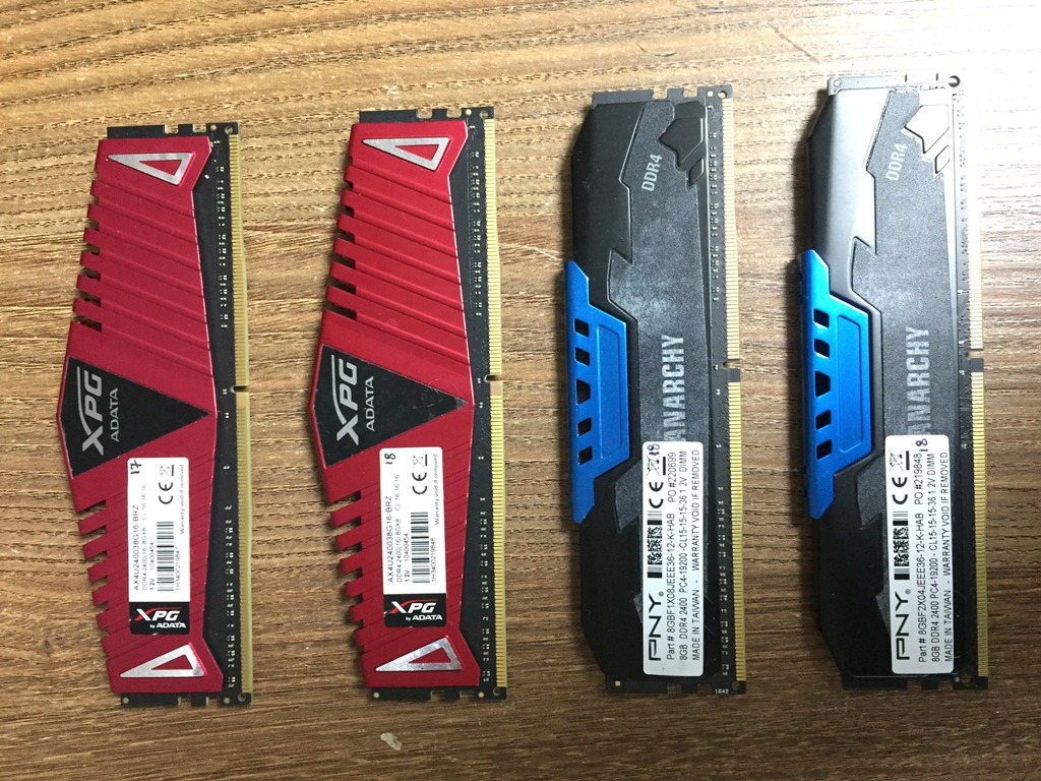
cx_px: 520
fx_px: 872
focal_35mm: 29
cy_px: 390
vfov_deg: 48.2
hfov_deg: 61.7
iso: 250
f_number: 2.2
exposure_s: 1/20
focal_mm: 4.15
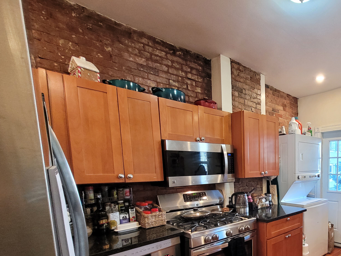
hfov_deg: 71.5
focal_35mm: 21
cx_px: 270
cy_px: 193
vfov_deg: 59.9
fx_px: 207
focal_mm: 1.74
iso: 400
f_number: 2.2
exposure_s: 1/59
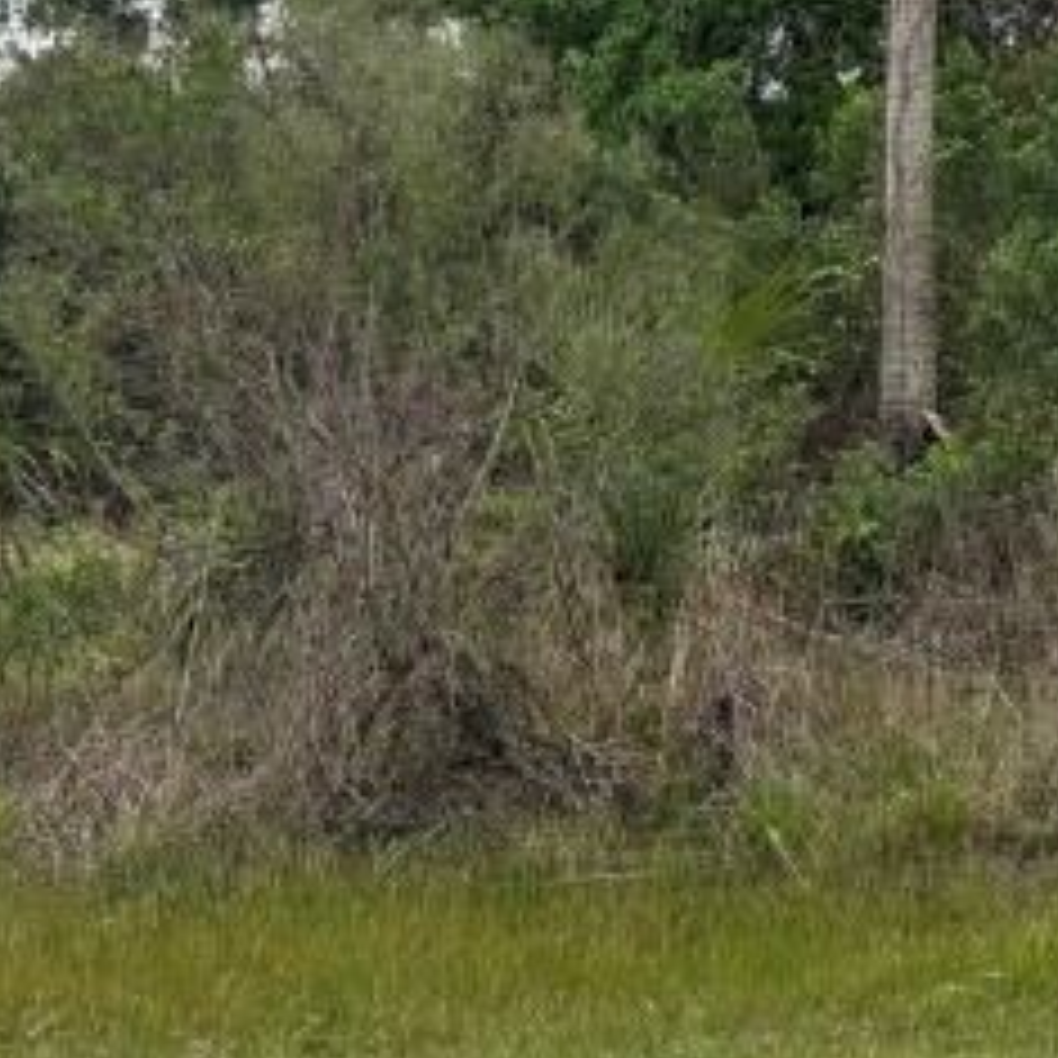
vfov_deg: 17.2
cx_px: 1418
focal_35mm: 100
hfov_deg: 16.4
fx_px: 3458
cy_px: 131
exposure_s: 1/3205
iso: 50
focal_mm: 5.96
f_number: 1.6
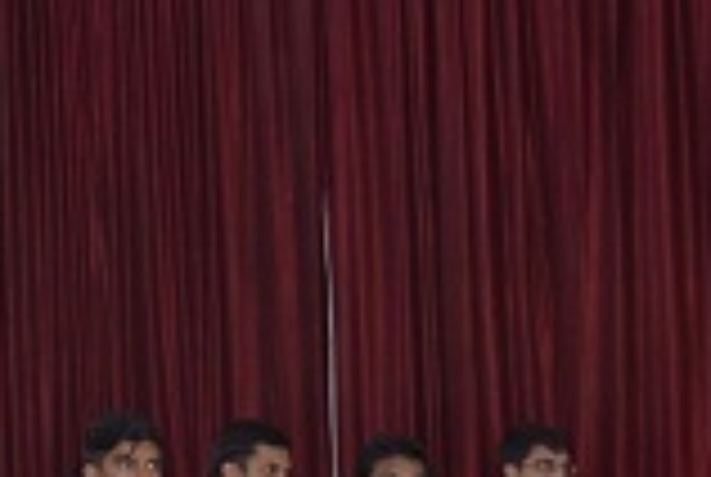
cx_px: -680
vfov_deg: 9.4
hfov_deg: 12.5
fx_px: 2889
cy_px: 254
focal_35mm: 146
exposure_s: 1/125
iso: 640
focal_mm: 22
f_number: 6.3
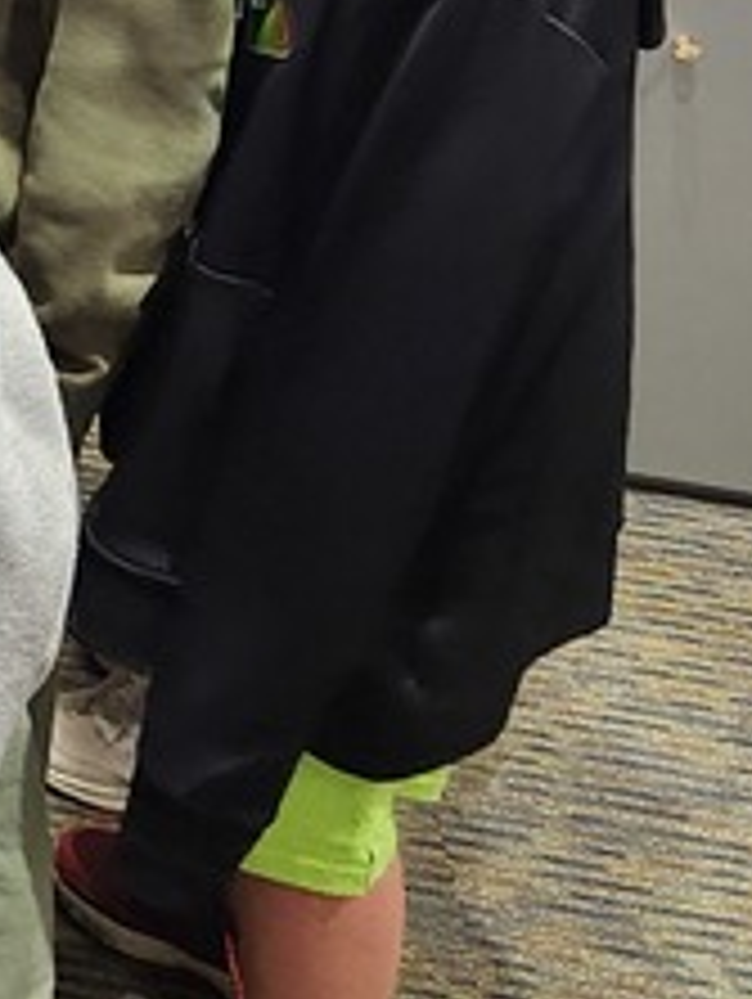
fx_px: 3064
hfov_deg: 12.3
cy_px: -652
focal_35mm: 106
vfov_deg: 16.3
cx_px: -766
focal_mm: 5.4
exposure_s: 1/120
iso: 320
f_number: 1.8
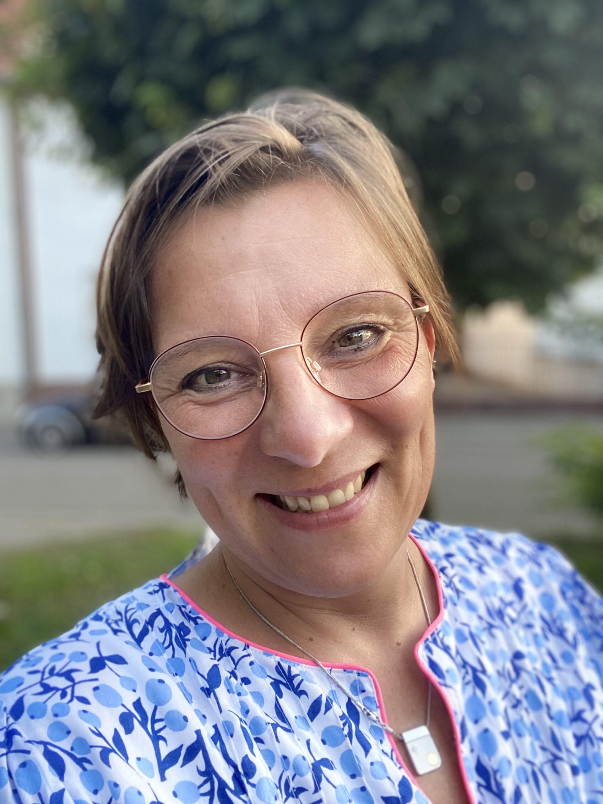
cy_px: 402
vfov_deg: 60.0
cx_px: 302
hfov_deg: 46.8
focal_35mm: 30
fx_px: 697
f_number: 2.2
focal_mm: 2.71
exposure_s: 1/117
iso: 100
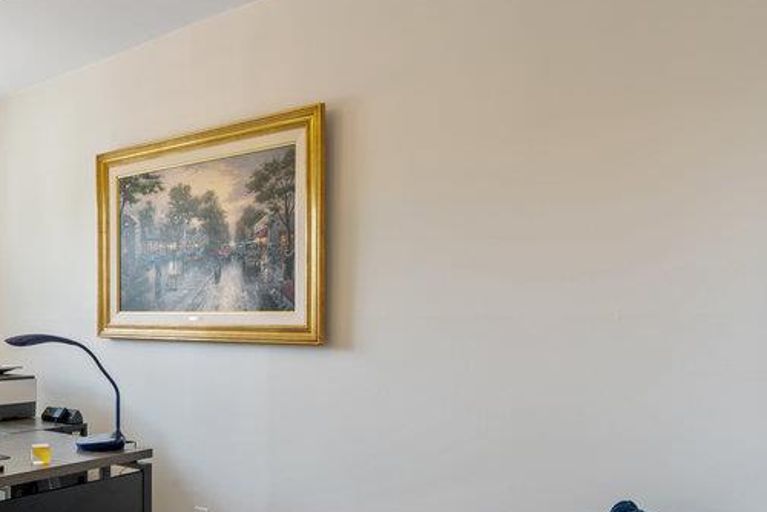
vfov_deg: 40.8
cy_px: 330
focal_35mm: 32
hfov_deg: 54.1
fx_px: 682
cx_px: 138
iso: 500
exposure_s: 1/10
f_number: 5.6
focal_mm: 16
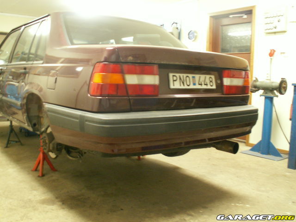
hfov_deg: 52.6
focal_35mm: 35
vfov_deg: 40.7
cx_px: 148
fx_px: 299
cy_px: 111
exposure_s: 1/2.5
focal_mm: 5.86
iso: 160
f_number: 2.8
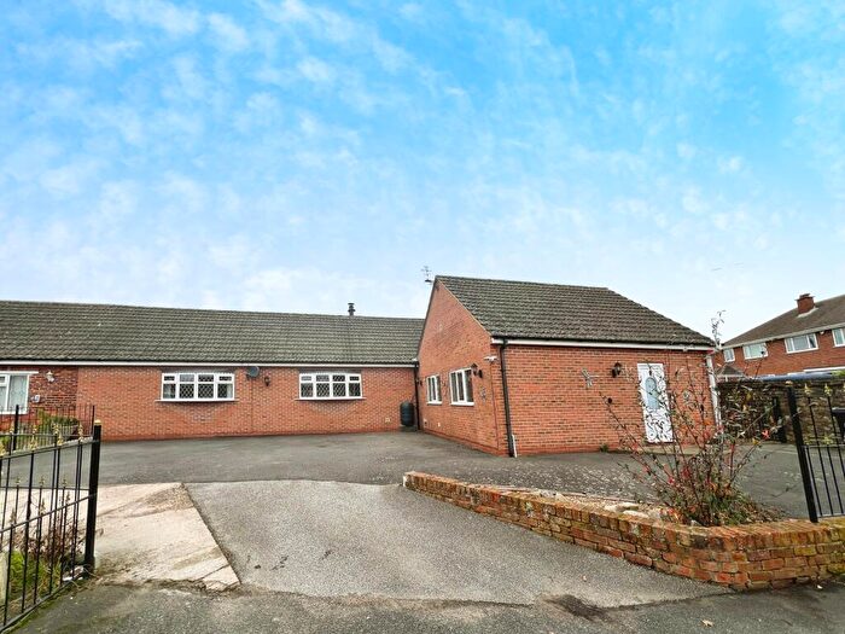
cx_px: 422
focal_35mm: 13
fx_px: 317
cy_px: 317
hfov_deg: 106.2
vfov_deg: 89.9
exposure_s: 1/266
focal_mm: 1.57
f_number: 1.8
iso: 32
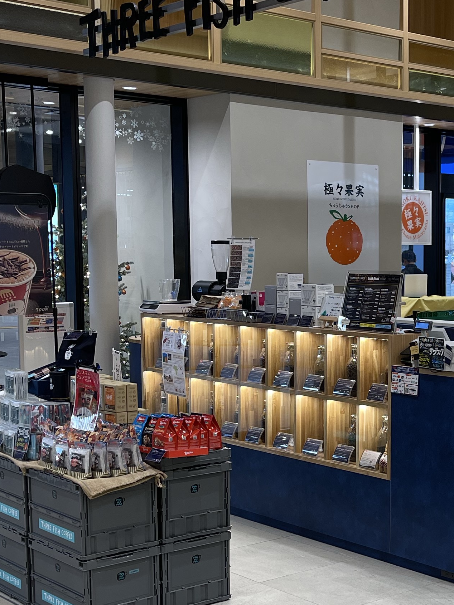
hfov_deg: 22.9
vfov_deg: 31.1
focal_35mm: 62
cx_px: 428
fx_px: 1084
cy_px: 359
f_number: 1.6
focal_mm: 5.1
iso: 64
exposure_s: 1/120
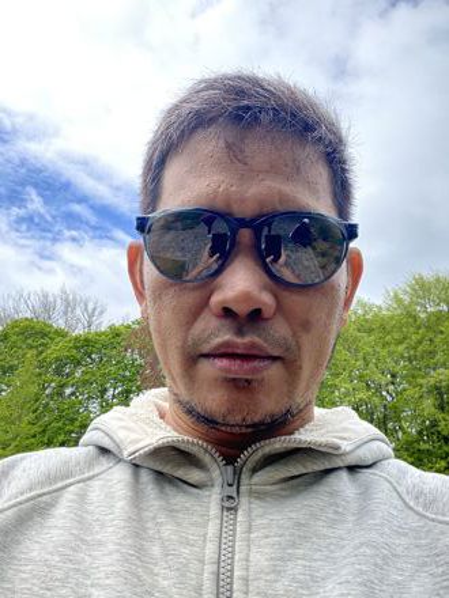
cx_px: 224
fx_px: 519
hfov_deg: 46.8
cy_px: 299
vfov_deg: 60.0
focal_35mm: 30
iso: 25
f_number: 2.2
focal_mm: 2.71
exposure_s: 1/266
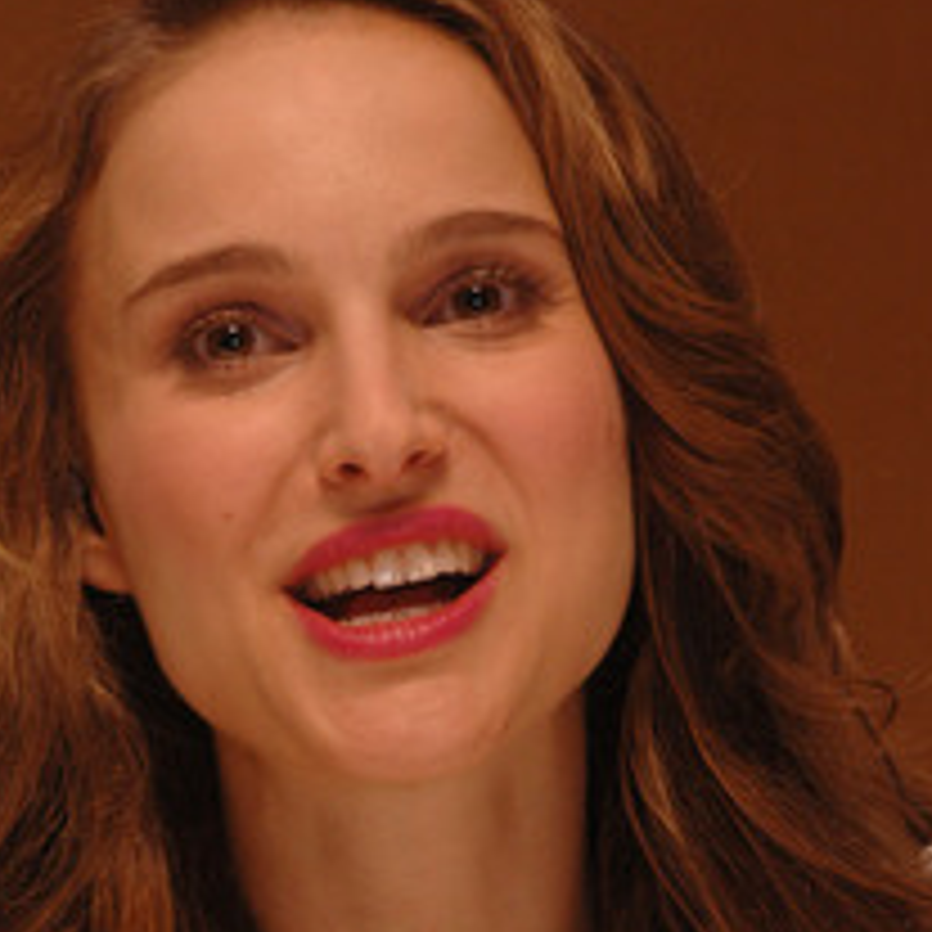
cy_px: 729
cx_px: 351
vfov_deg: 5.3
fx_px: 10138
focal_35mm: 333
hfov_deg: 5.3
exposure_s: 1/200
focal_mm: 135
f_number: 10
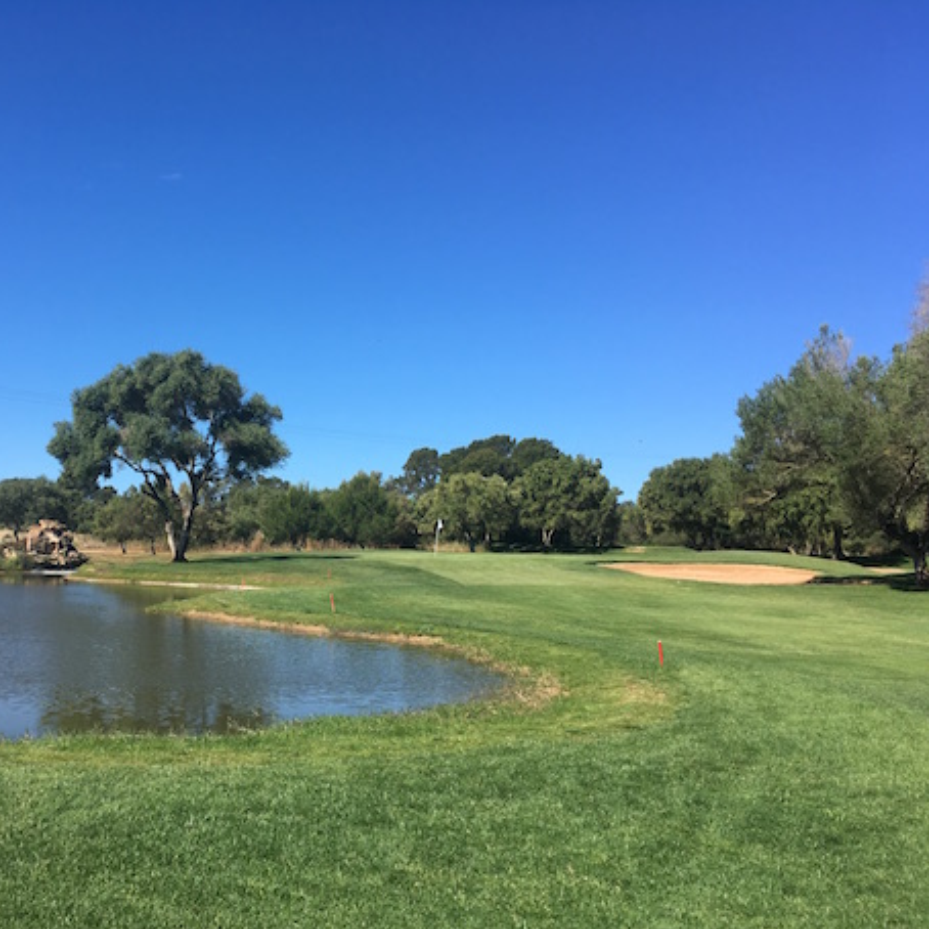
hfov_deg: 46.4
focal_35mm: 35
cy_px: 472
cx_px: 299
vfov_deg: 47.2
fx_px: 1063
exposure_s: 1/1538
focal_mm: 4.15
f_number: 2.2
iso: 25
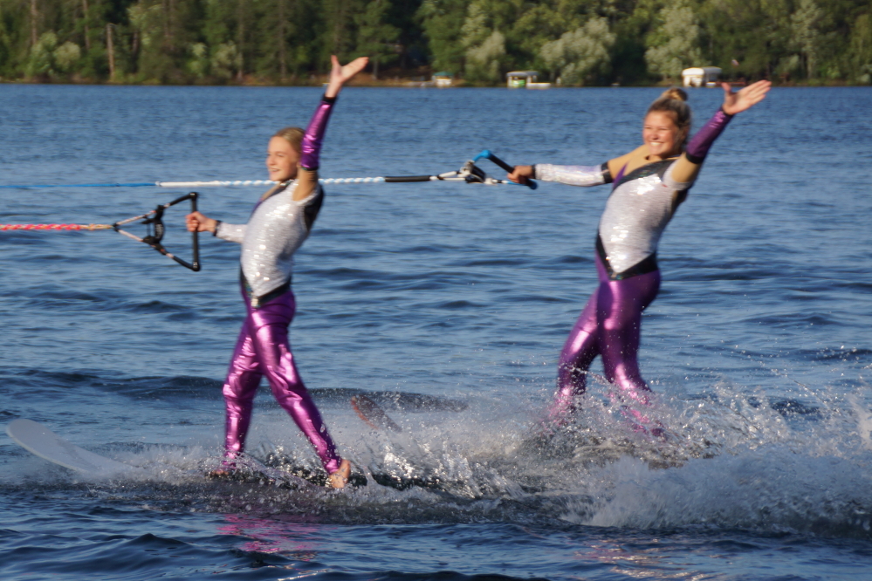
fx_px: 3633
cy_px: 290
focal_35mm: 150
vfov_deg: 9.1
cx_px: 436
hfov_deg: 13.7
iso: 100
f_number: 6.3
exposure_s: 1/200
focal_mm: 100
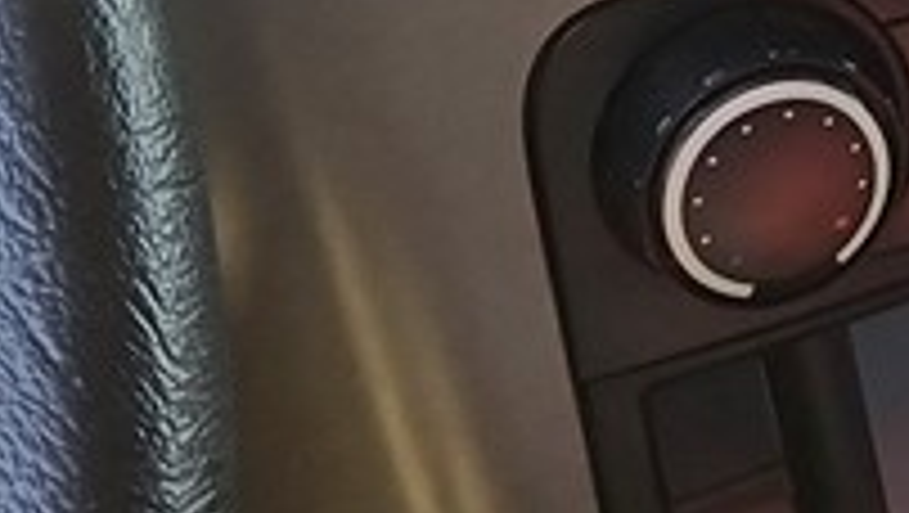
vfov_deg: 8.2
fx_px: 3329
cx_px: 1503
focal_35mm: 138
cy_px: -630
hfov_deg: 14.2
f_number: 1.8
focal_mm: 4.65
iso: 80
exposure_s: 1/100
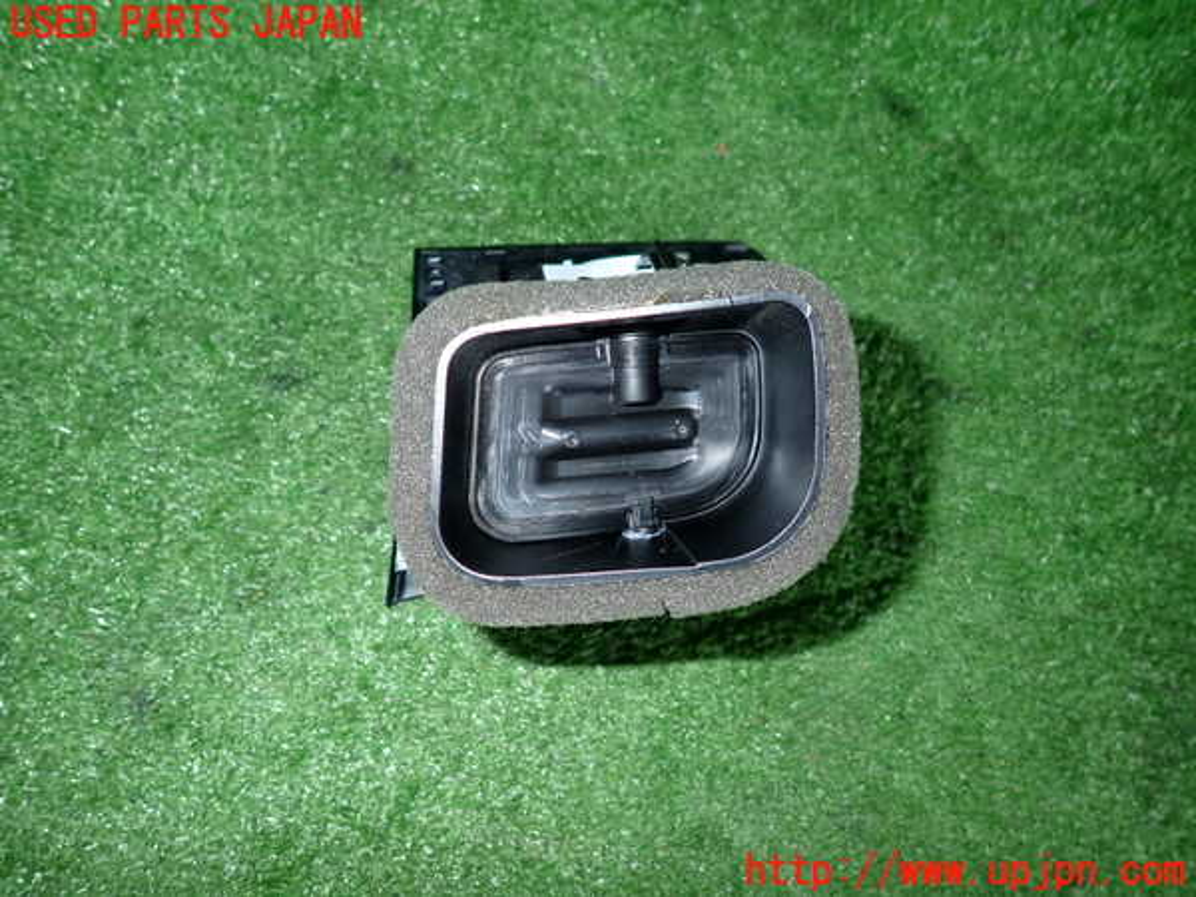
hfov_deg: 69.4
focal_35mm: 25
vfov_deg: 54.9
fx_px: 864
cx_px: 598
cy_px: 448
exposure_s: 1/30
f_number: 5.6
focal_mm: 4.5
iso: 200
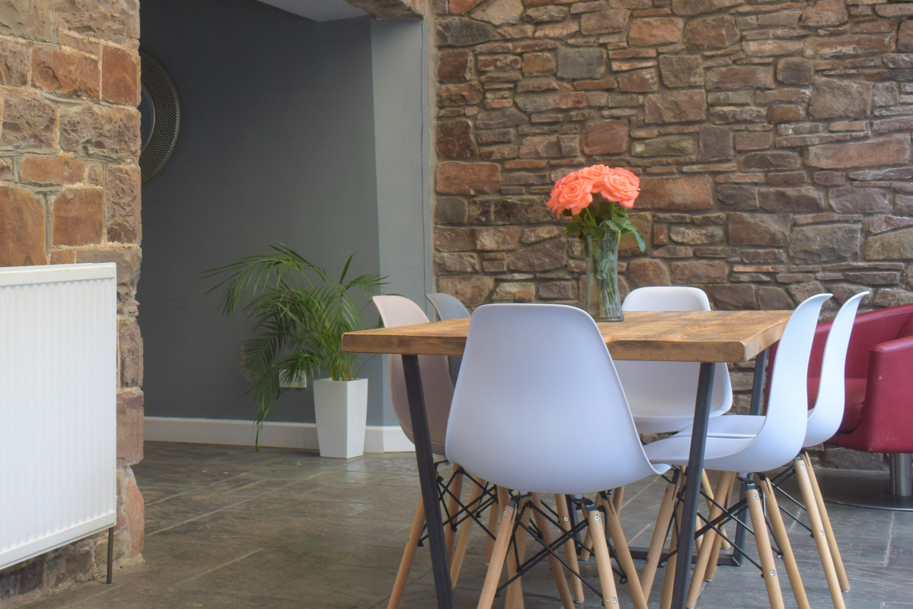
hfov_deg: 34.8
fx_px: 1420
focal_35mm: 56
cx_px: 213
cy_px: 171
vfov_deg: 24.0
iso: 400
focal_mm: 20
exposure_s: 1/160
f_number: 6.3
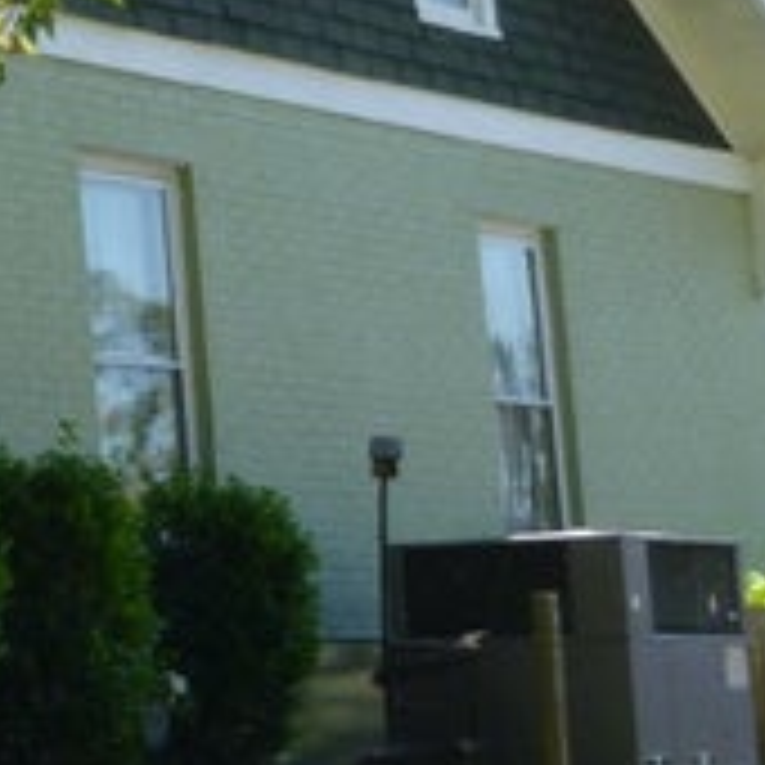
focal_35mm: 160
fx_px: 4000
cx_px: -911
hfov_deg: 9.9
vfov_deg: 10.8
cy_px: -18
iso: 100
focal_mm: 6.4
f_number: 4.4
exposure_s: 1/160
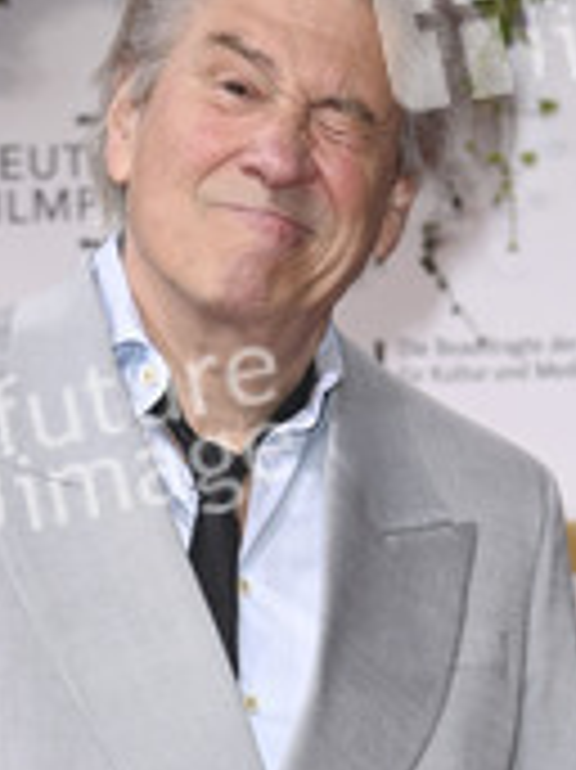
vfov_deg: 8.8
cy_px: 680
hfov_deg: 6.6
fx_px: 4998
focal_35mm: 225
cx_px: 194
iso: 400
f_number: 5.6
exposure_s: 1/250
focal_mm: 100
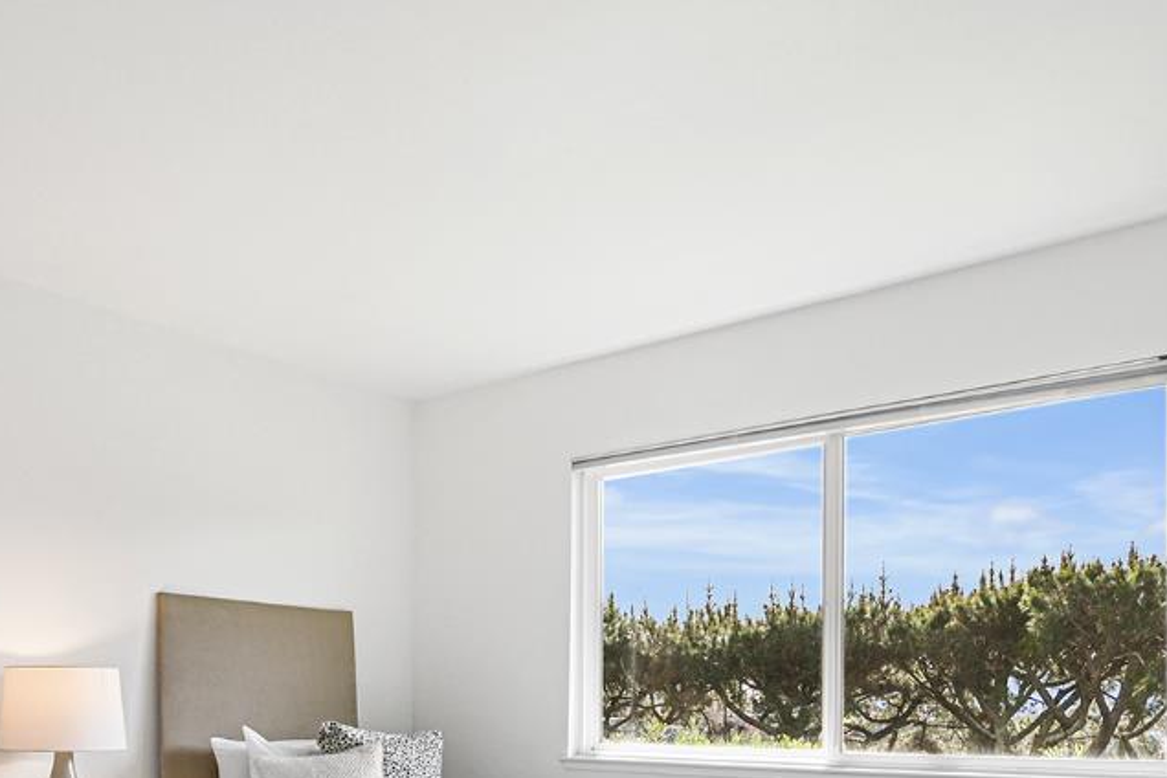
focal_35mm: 33
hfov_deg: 57.0
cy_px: 708
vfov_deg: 37.2
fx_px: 1070
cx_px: 499
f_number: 9
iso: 800
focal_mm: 14
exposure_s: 1/40
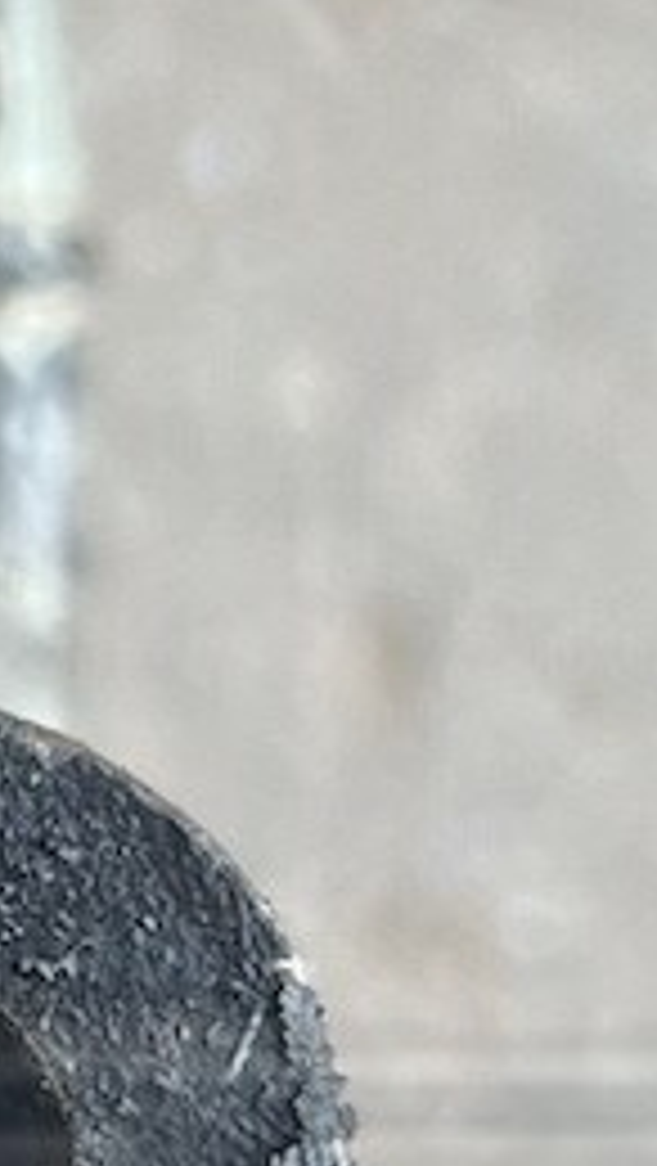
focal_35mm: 210
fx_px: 6493
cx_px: -2133
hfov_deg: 5.1
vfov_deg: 10.3
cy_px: 747
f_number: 1.5
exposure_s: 1/132
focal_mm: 5.7
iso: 32
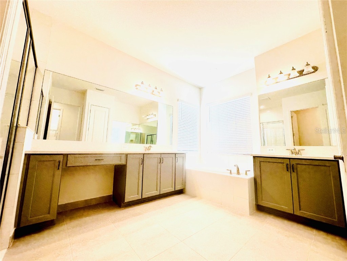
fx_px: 140
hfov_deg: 102.1
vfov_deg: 85.7
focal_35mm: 14
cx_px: 174
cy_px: 130
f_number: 2.2
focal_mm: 2.22
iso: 64
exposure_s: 1/120
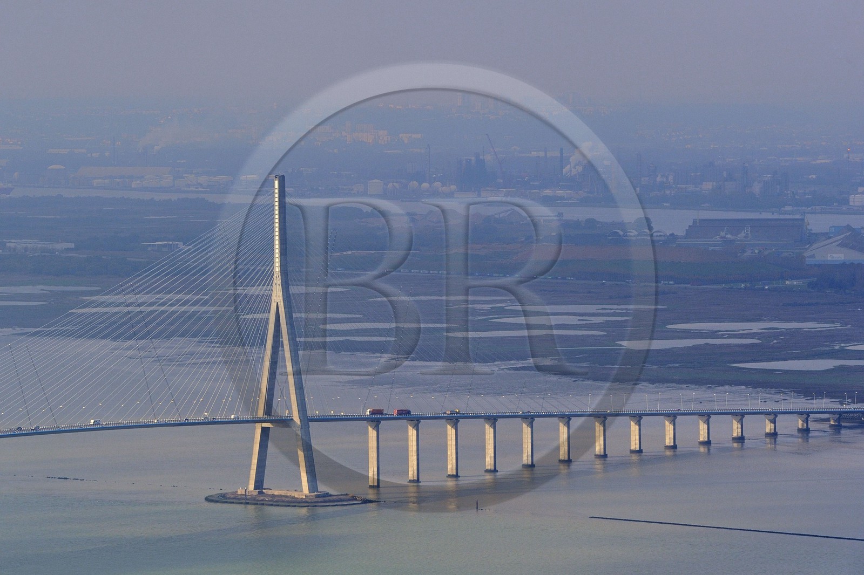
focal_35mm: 170
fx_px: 4079
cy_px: 288
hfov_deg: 12.1
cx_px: 432
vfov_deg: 8.1
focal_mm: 170
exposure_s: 1/800
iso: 400
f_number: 10
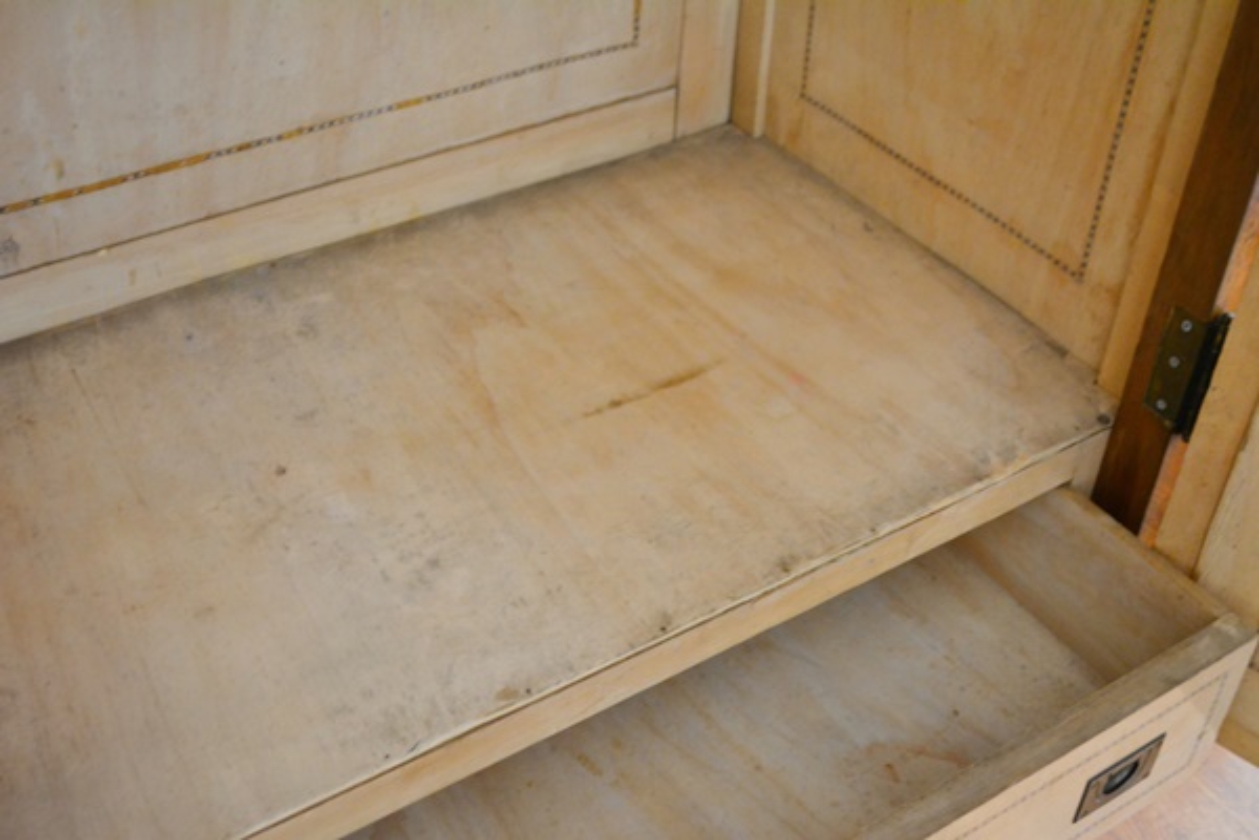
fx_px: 1521
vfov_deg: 30.8
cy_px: 420
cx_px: 630
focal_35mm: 44
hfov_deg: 45.0
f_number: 4.5
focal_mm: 29
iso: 2000
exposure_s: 1/30
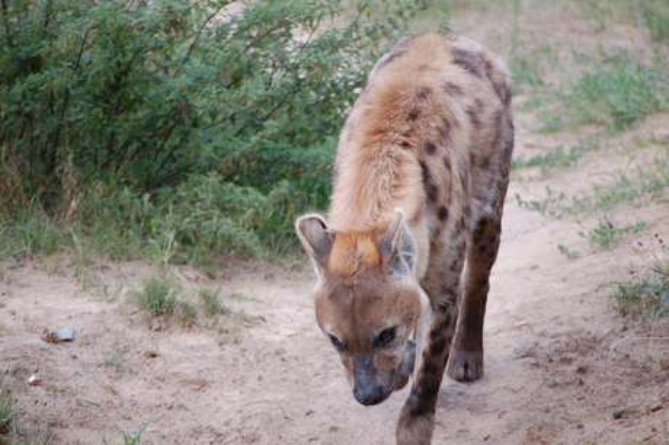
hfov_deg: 6.9
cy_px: 222
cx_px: 334
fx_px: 5571
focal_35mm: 300
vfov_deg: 4.6
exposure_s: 1/250
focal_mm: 200
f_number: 5.6
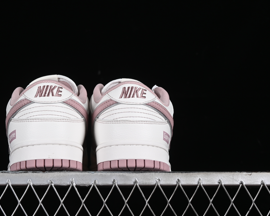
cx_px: 89
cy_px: 90
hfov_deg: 18.9
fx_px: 807
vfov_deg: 15.2
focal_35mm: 101
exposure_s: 1/80
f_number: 8
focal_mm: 50
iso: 160
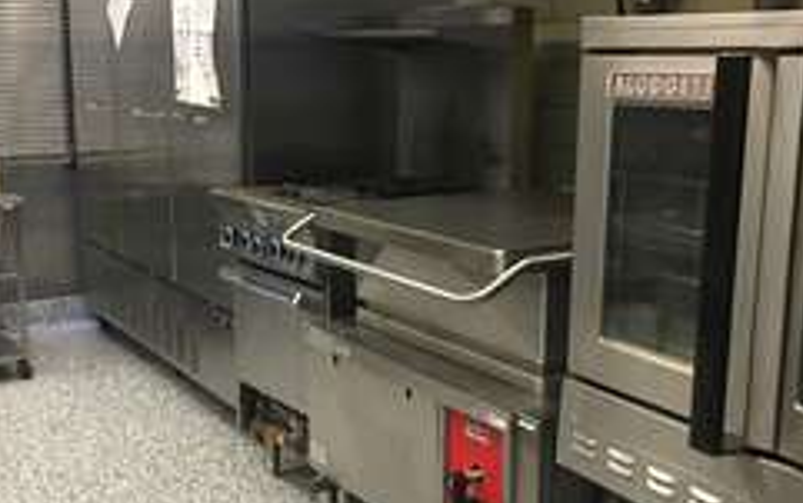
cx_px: 310
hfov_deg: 39.3
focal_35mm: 51
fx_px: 1117
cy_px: 270
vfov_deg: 25.4
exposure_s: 1/15
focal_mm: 4.15
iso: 100
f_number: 2.2
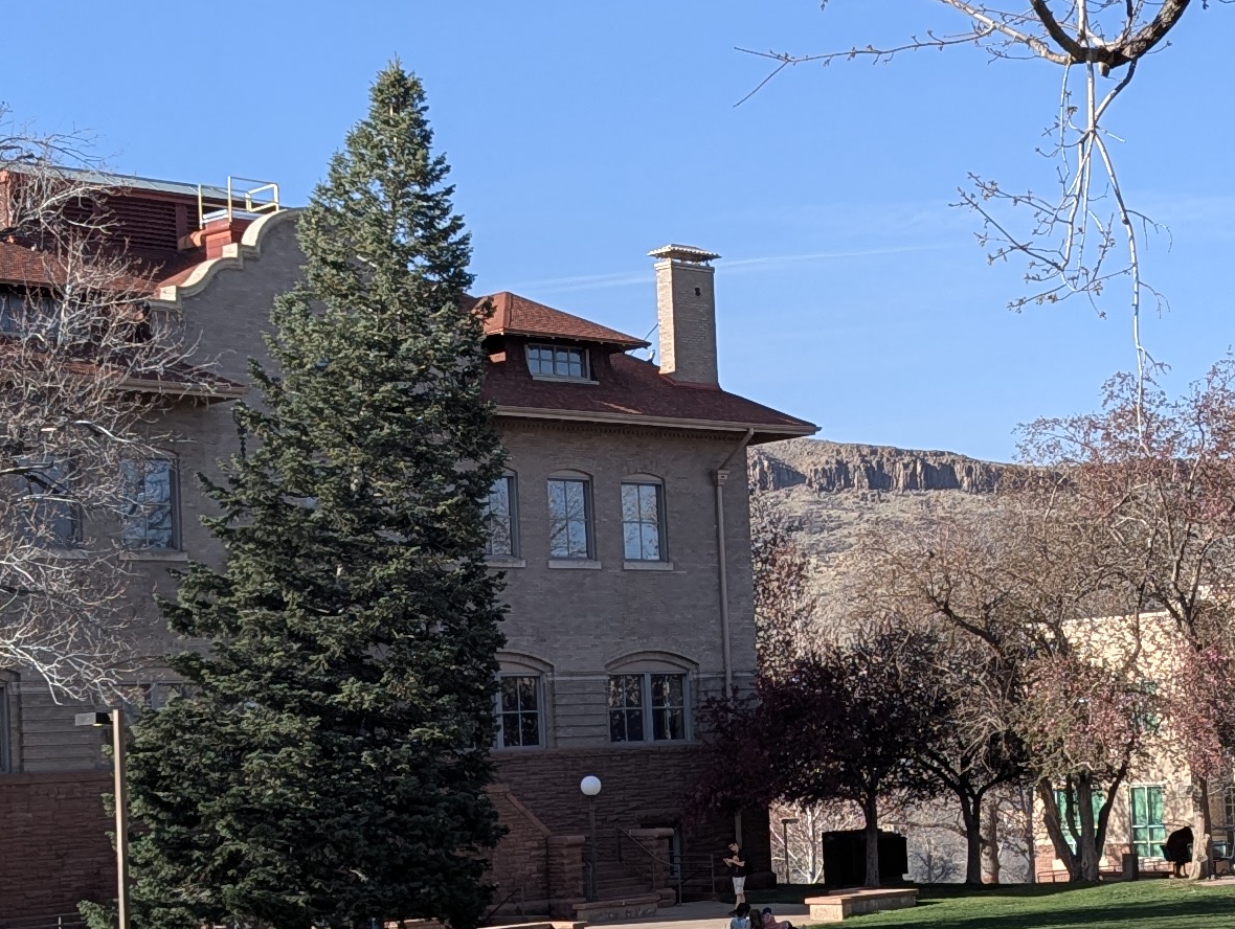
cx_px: 751
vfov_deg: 17.8
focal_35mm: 83
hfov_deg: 23.5
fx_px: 2965
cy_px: 589
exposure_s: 1/1272
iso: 43
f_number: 1.85
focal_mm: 6.81
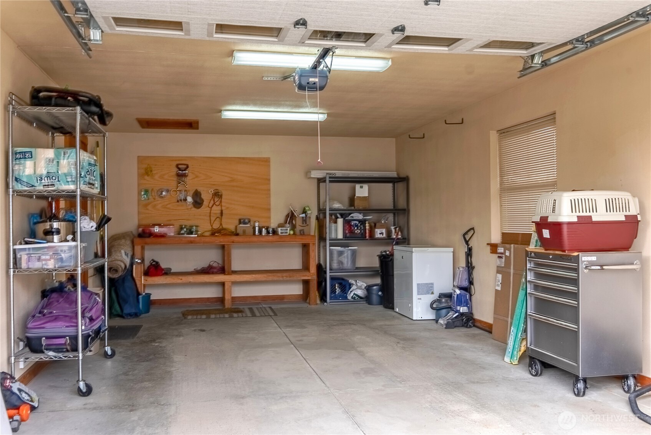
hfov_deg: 58.7
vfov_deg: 41.2
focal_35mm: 32
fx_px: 579
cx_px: 326
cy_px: 218
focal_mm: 32
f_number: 6.3
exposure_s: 1/5000
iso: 100
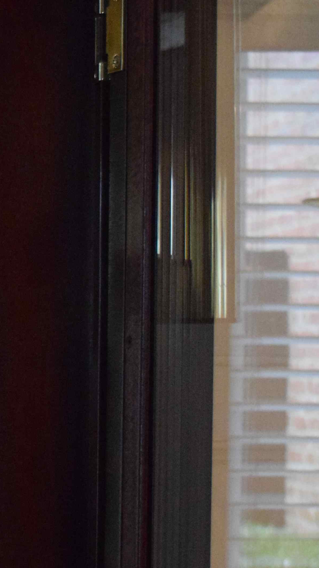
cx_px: -261
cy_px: 417
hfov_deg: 9.5
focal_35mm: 120
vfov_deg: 17.7
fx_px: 1812
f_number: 4
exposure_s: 1/60
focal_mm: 27
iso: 5000
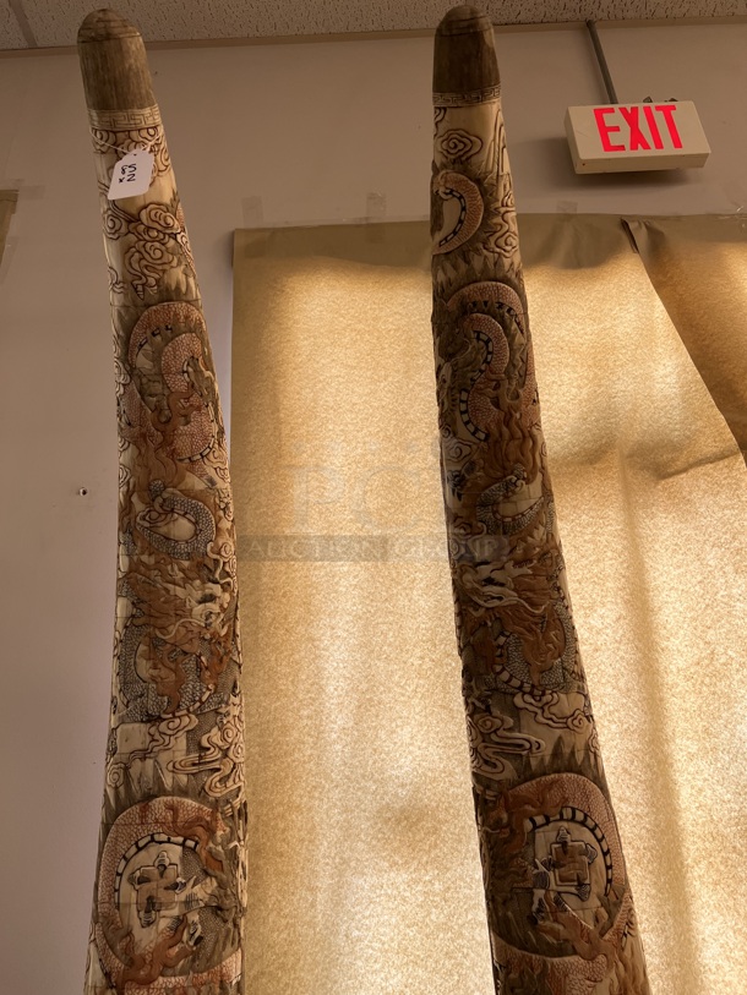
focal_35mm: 26
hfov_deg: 53.1
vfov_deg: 67.3
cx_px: 374
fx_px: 748
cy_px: 498
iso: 64
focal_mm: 5.7
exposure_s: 1/120
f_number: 1.5
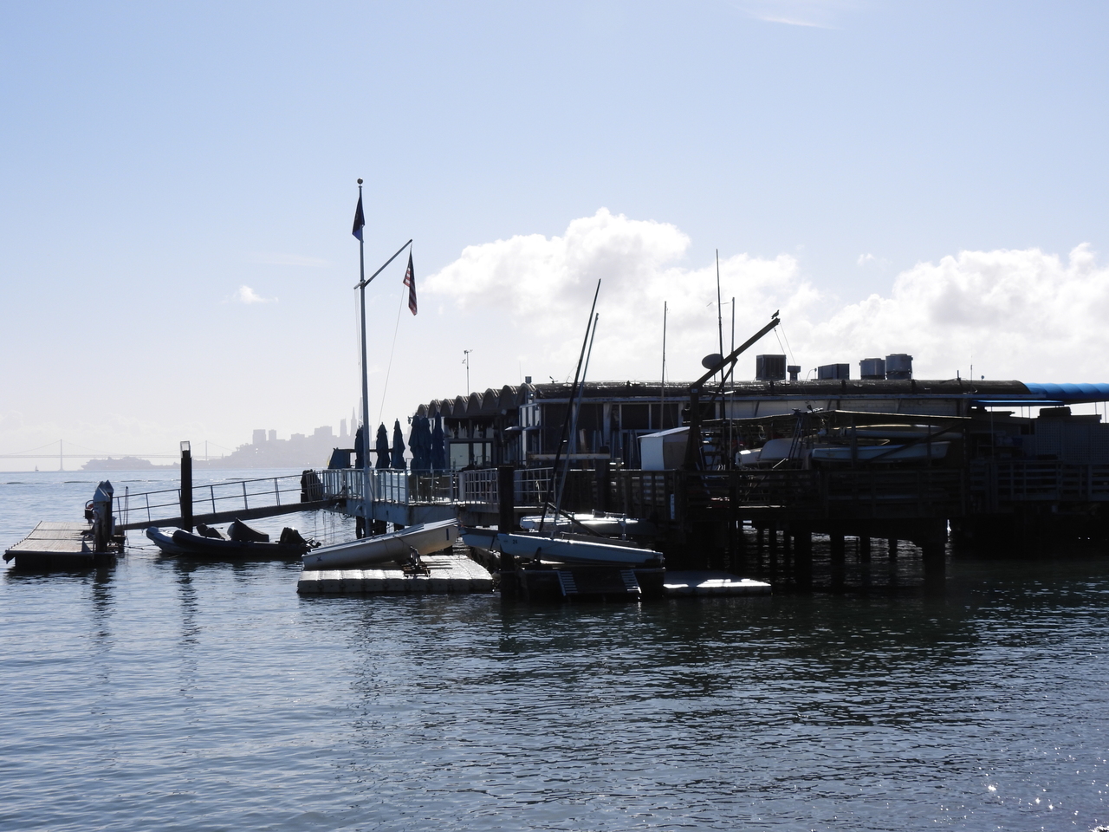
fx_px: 2243
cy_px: 416
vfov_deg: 21.0
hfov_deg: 27.8
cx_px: 554
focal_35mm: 70
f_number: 4.5
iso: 100
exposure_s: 1/2000
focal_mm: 12.5
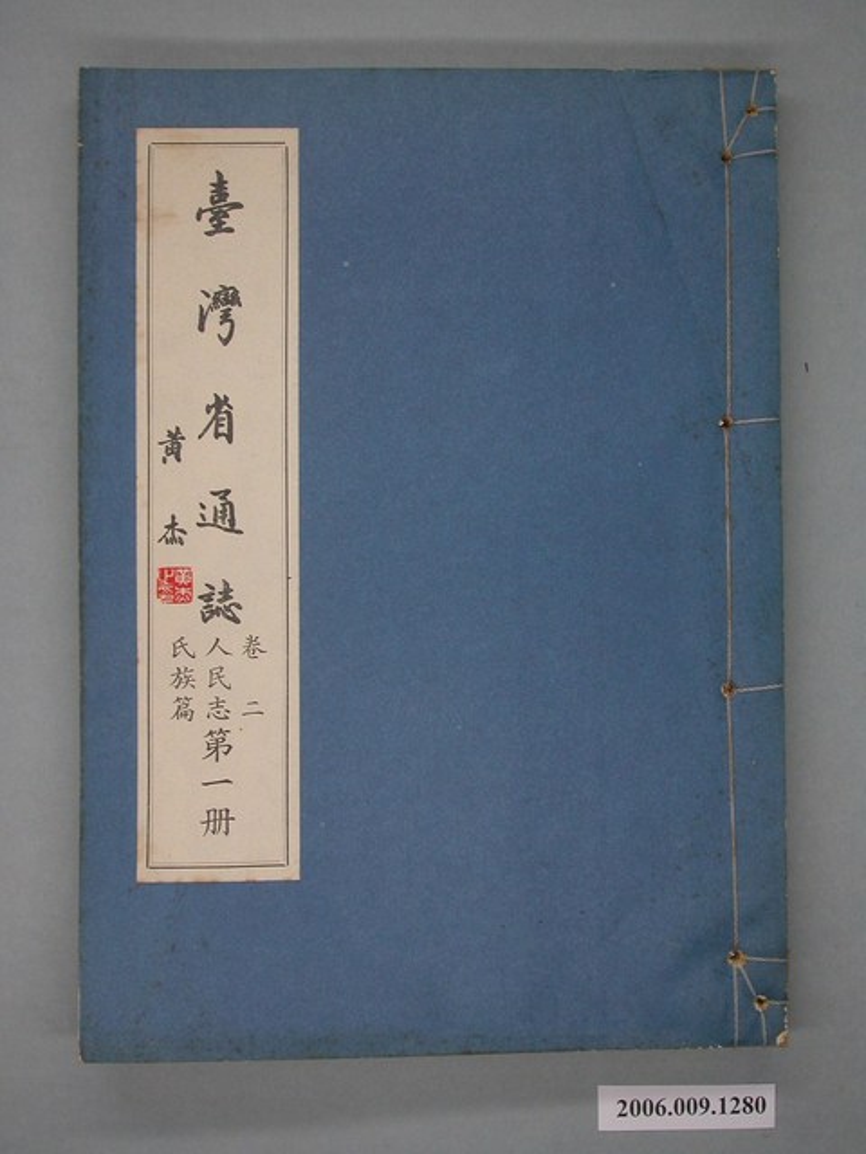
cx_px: 433
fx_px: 1768
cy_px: 577
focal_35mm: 53
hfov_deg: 27.5
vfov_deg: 36.2
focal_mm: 11.1
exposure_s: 1/73.7
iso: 100
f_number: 2.9
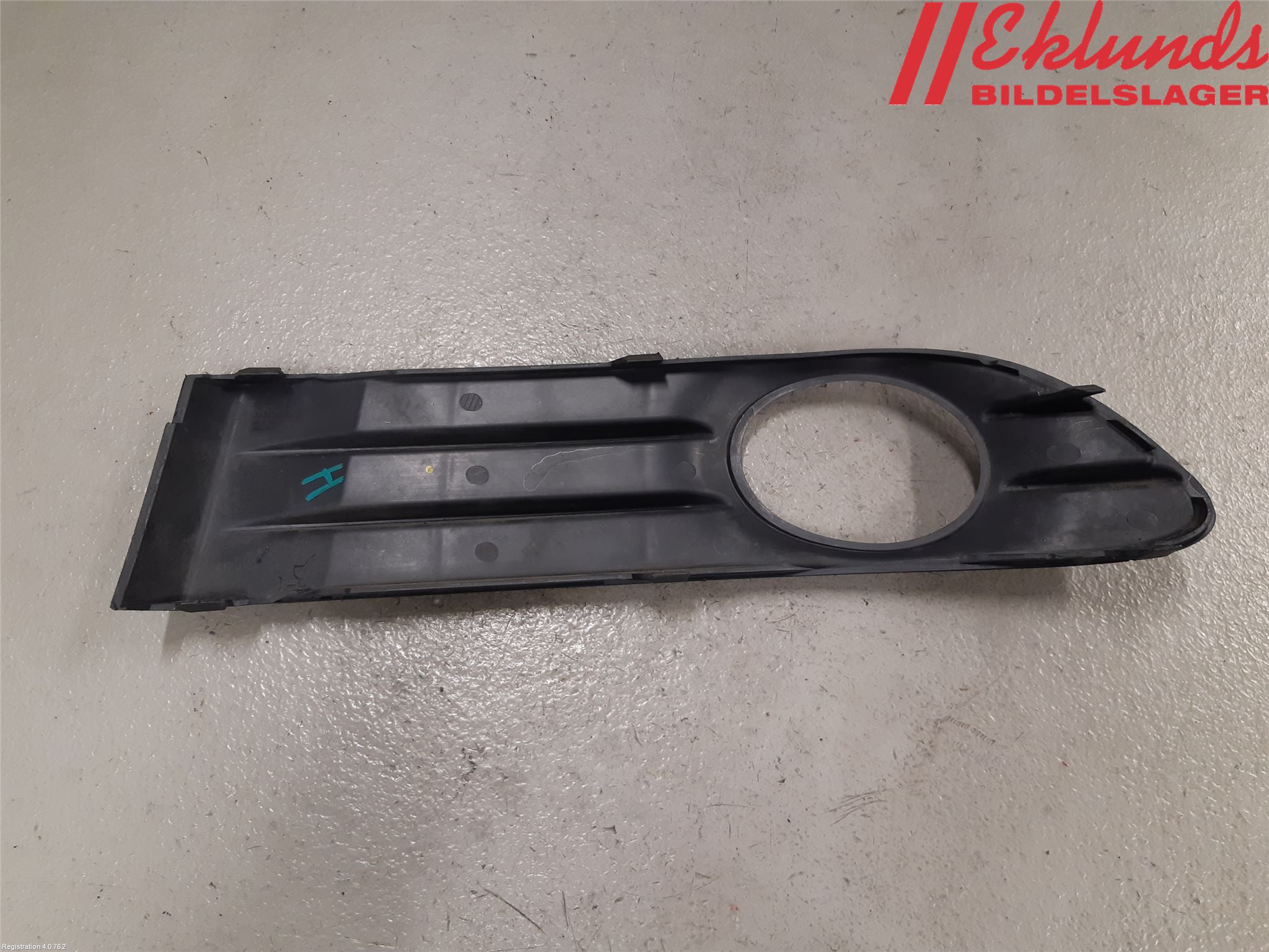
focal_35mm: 26
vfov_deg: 53.1
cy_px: 476
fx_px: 953
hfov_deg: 67.3
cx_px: 634
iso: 125
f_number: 1.7
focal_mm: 3.93
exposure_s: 1/50
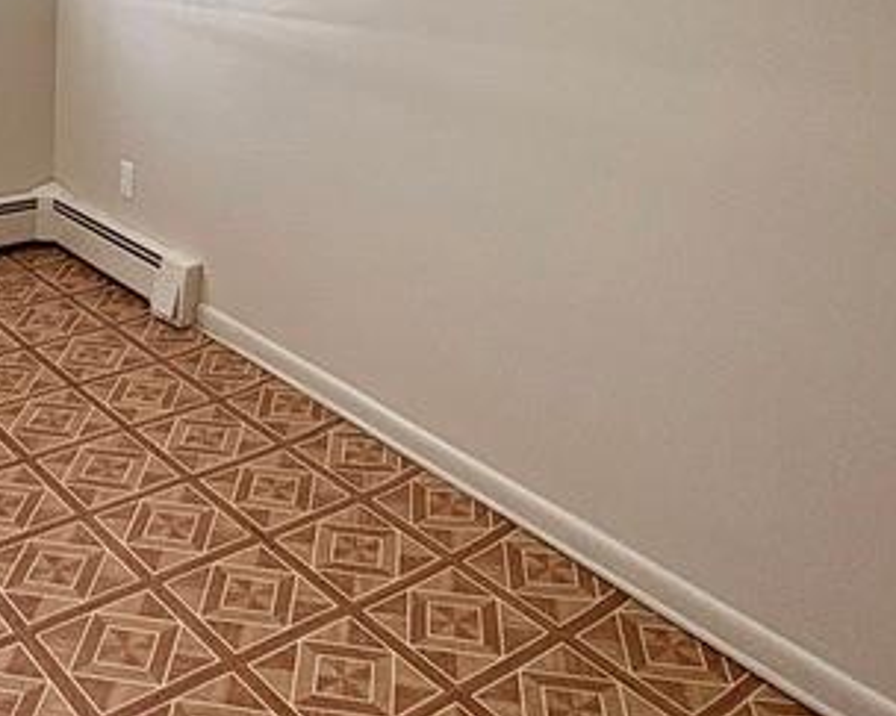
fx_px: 1219
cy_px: -50
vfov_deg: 29.8
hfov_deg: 39.2
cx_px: 215
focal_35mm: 46
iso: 200
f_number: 2.2
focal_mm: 2.22
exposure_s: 1/60
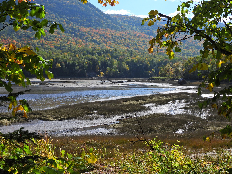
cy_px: 87
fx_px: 335
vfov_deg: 29.1
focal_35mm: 50
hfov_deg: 38.2
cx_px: 116
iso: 100
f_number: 6.3
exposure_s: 1/500
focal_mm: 8.9
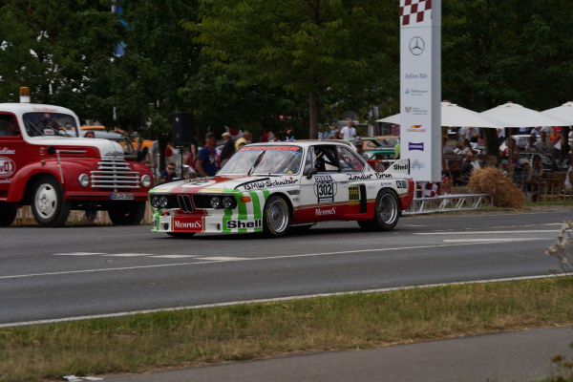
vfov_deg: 8.7
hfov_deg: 13.0
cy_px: 191
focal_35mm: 158
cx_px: 286
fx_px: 2515
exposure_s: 1/500
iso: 100
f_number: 6.3
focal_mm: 158
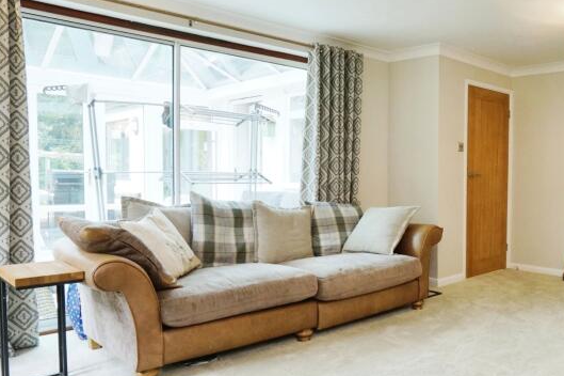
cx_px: 455
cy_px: 189
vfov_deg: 42.3
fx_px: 485
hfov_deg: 55.8
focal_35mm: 31
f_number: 8
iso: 2000
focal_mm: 16
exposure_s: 1/80
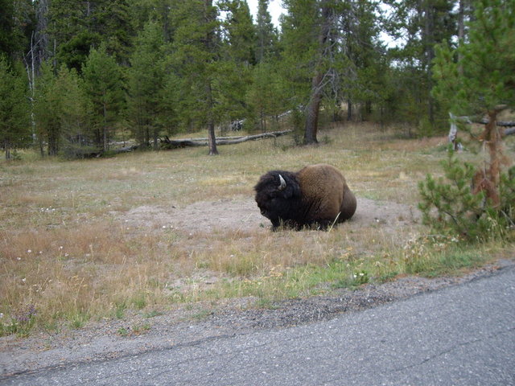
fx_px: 565
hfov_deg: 49.0
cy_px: 193
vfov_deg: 37.7
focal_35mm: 38
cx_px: 258
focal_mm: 6.2
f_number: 2.7
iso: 100
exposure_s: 1/200
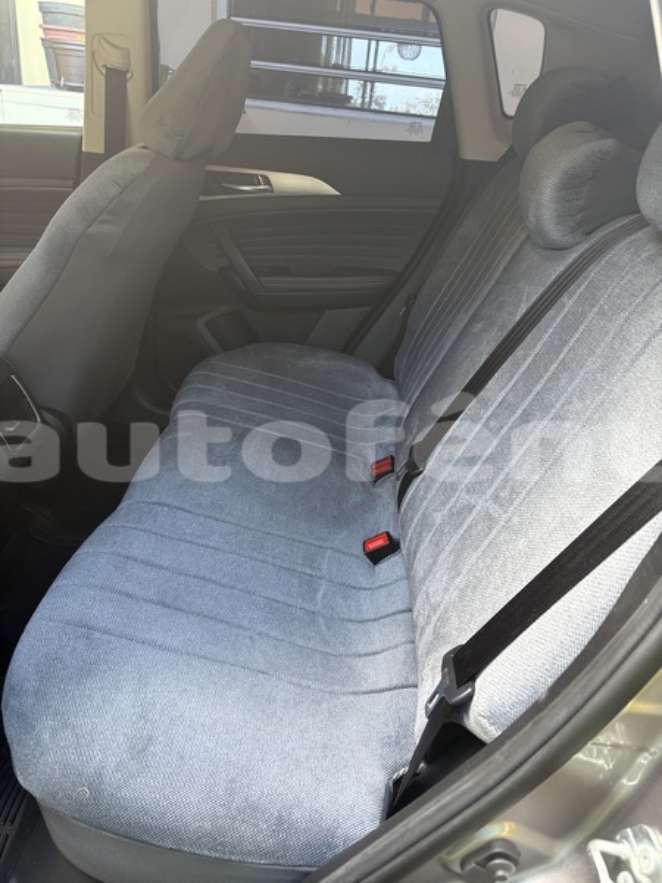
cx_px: 331
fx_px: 663
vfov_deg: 67.3
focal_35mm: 26
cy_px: 442
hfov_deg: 53.1
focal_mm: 5.96
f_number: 1.6
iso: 125
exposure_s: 1/86
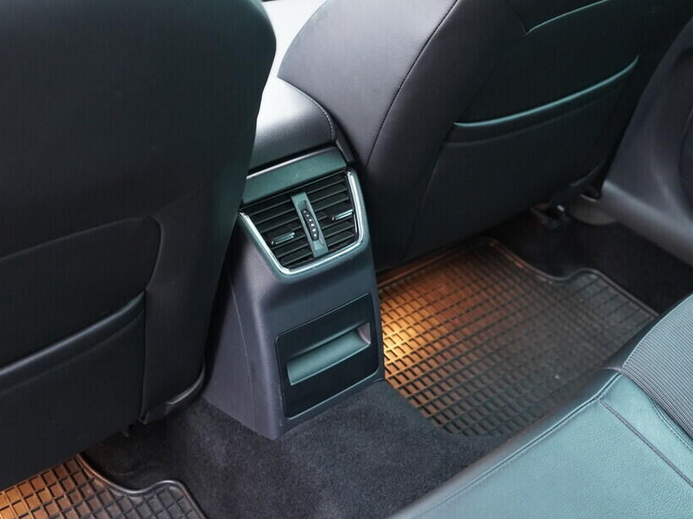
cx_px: 338
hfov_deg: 43.8
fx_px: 861
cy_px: 240
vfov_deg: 33.6
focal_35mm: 43
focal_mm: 24
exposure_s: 1/40
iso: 1600
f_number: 2.8
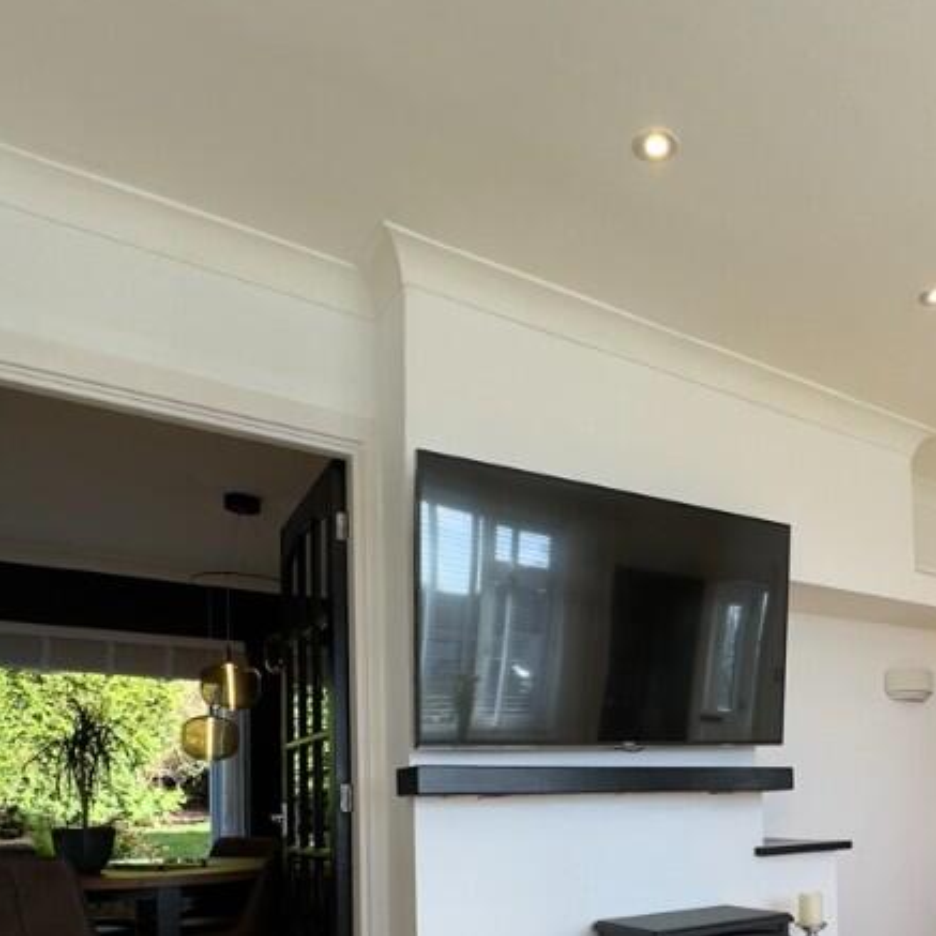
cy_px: 778
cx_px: 683
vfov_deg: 51.4
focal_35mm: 29
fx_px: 887
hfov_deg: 53.5
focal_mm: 2.22
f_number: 2.2
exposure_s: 1/157
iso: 40
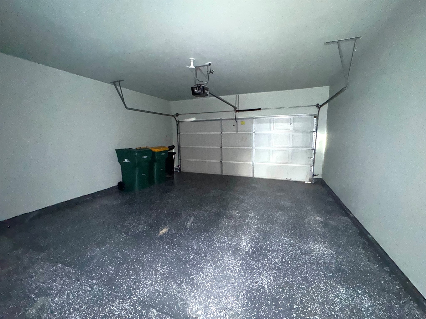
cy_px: 160
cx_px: 213
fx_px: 172
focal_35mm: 14
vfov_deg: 85.7
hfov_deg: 102.1
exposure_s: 1/22
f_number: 2.2
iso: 1250
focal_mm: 2.22
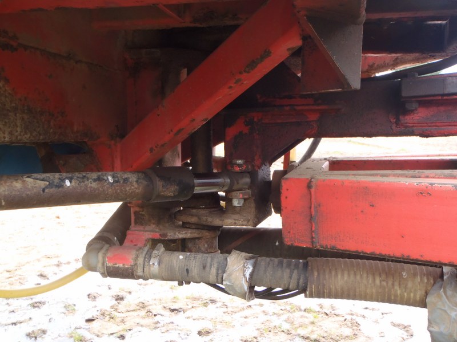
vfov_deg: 39.7
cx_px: 228
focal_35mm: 36
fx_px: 475
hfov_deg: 51.4
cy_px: 171
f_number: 4.1
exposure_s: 1/40
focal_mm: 6.53
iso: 125
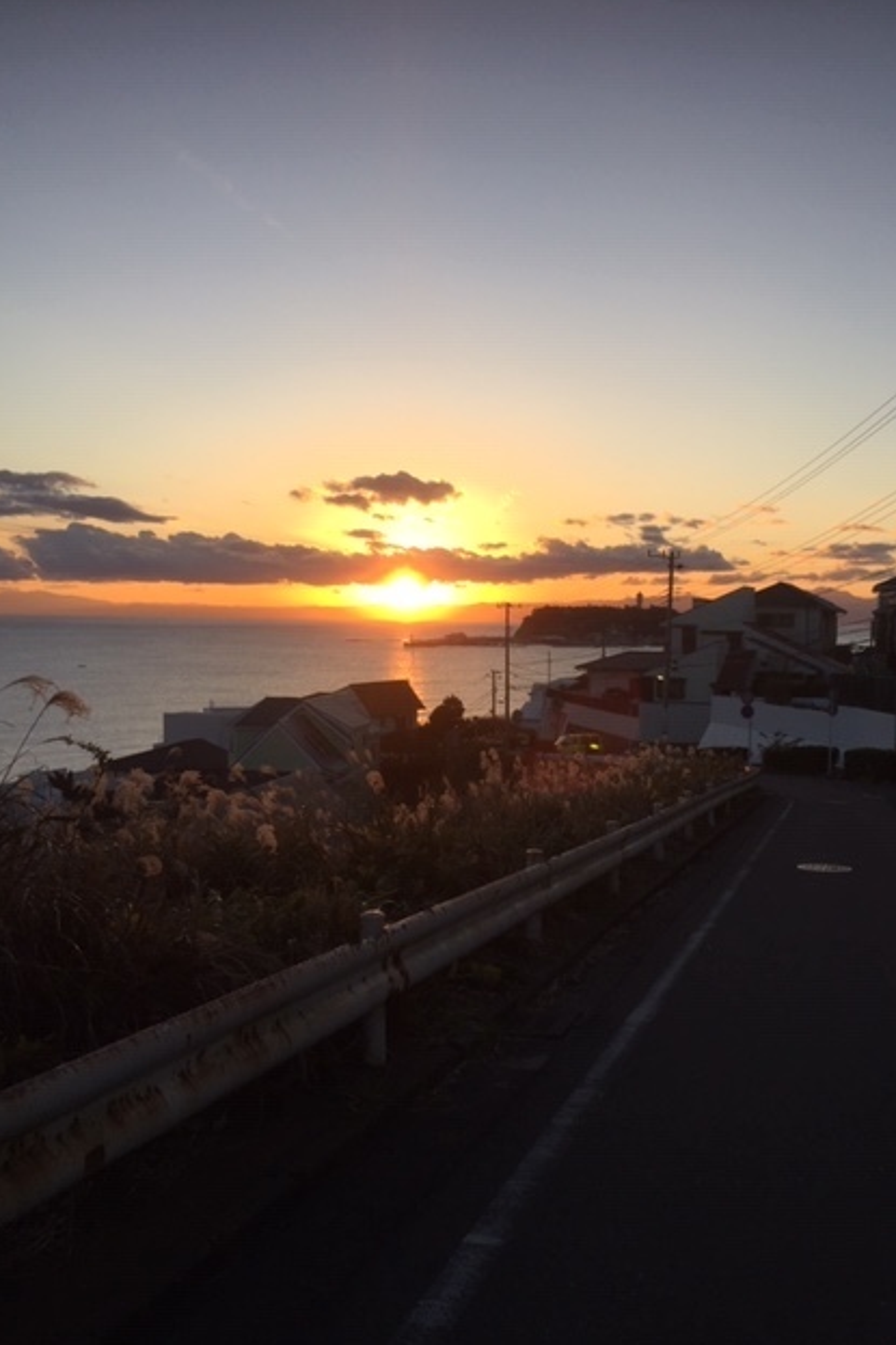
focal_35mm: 31
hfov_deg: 42.2
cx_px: 501
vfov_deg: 60.3
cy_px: 680
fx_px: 1158
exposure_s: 1/942
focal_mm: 4.15
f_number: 2.2
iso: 32
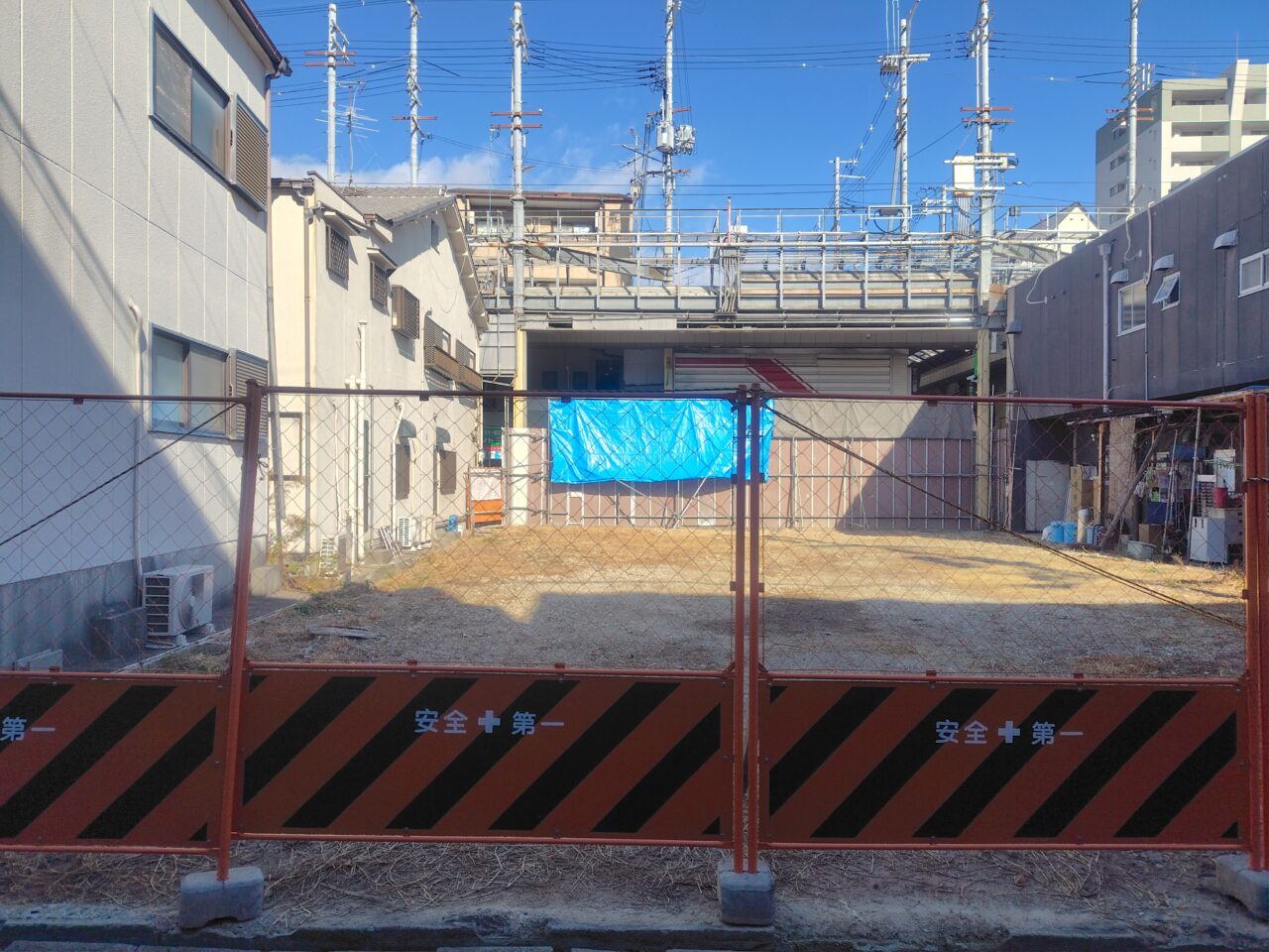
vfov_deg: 58.9
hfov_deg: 73.9
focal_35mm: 23
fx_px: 843
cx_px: 634
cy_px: 476
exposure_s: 1/2256
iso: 50
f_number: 1.9
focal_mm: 5.6
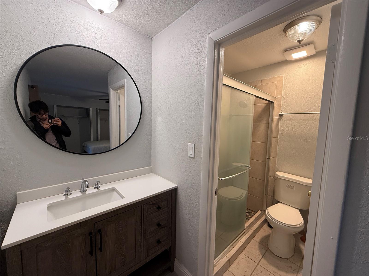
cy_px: 138
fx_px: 149
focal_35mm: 14
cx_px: 184
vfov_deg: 85.7
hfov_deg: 102.1
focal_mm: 2.22
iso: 200
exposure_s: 1/60
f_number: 2.2
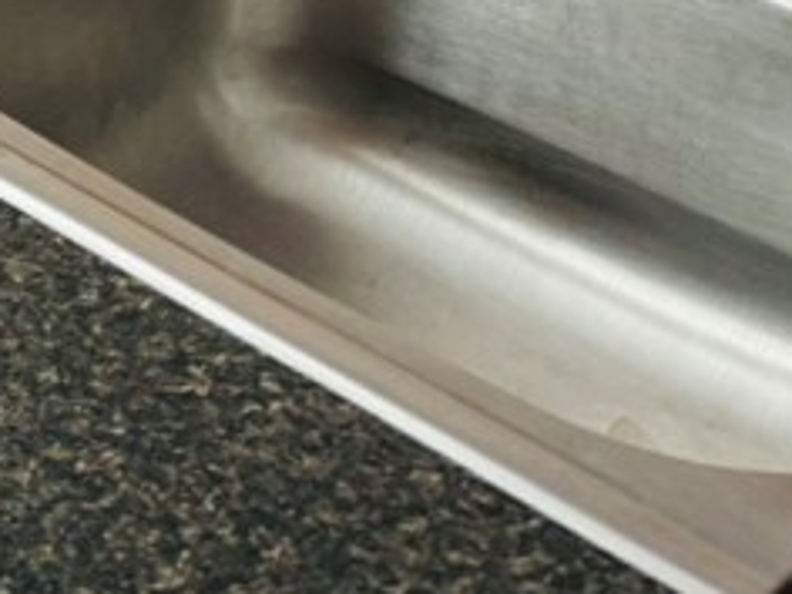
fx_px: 2379
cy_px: -560
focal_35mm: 104
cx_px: -772
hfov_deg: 15.3
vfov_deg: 12.6
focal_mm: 6.86
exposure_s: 1/121
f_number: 1.78
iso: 160
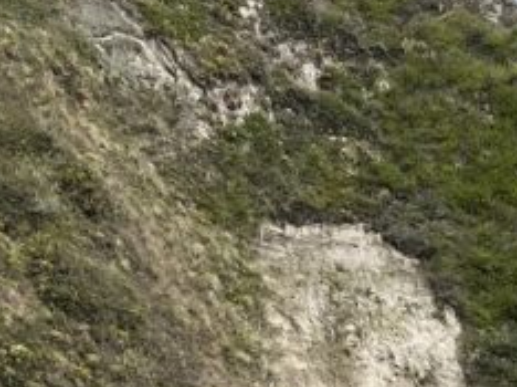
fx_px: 1701
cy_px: 659
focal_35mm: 114
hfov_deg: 17.2
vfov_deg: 12.1
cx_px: 407
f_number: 1.8
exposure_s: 1/934
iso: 32
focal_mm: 4.25
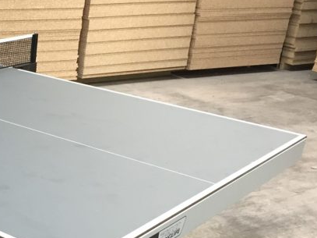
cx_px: -48
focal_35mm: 73
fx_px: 668
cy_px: 179
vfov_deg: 20.0
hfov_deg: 24.5
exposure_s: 1/33
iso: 100
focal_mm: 4.15
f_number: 2.2
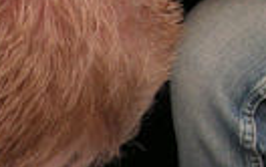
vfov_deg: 6.3
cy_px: 246
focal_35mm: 208
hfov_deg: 10.0
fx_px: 1510
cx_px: 0
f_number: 2.8
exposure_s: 1/125
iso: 50
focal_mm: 6.3
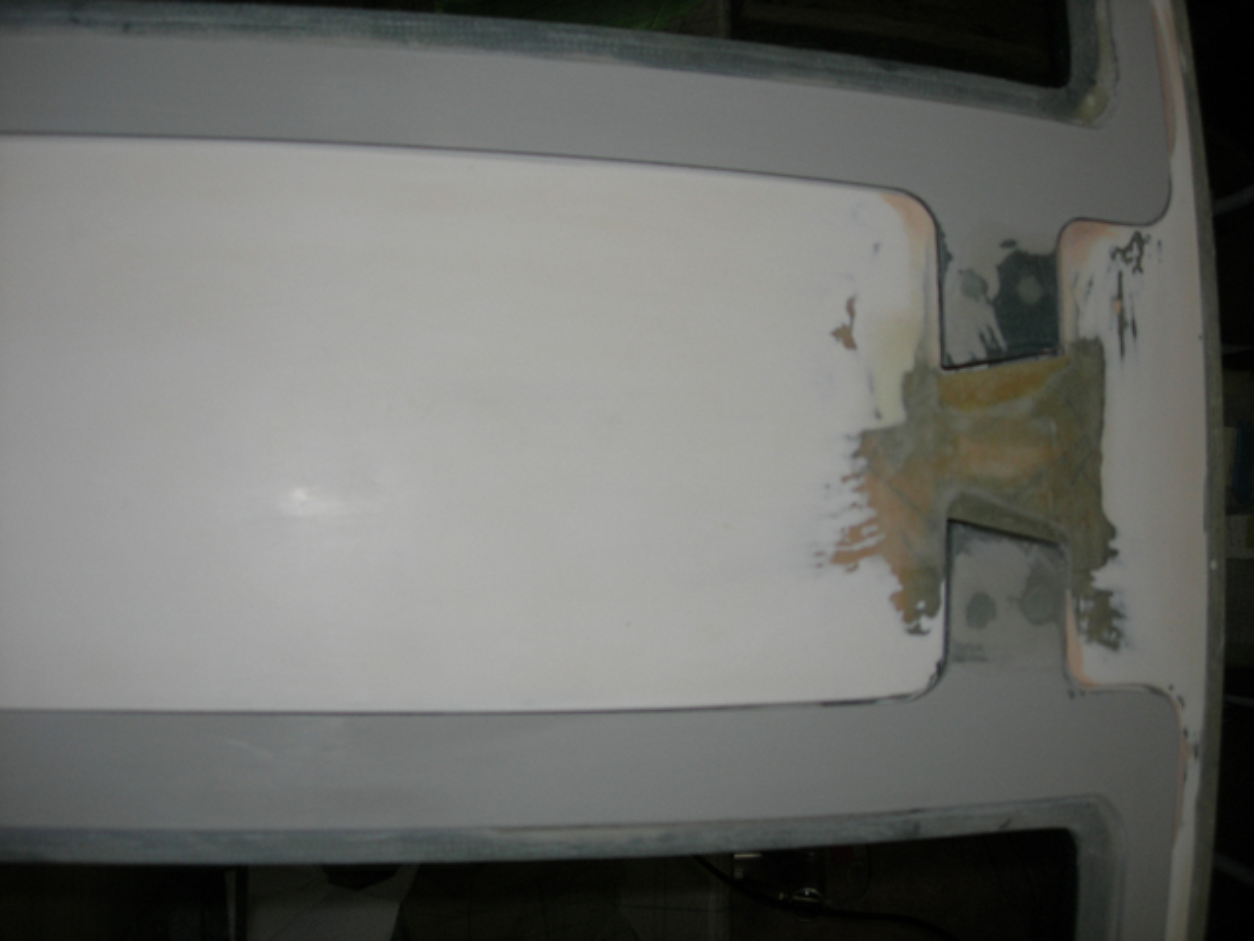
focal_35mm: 38
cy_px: 470
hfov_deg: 49.0
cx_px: 627
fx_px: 1377
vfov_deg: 37.7
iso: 64
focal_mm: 7.8
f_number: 2.8
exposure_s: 1/60.1
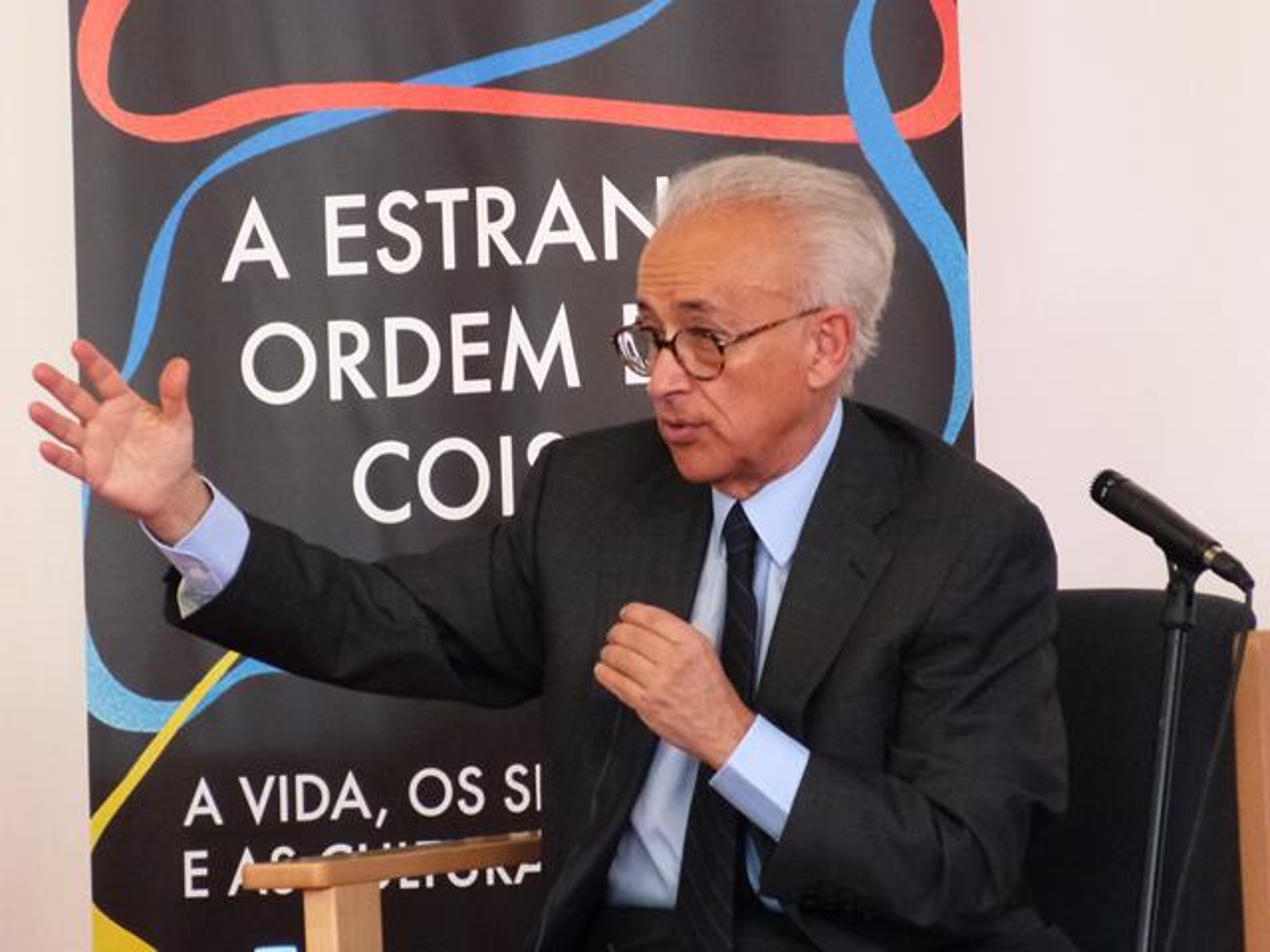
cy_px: 476
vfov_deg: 2.6
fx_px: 20619
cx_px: 635
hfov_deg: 3.5
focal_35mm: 562
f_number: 4.9
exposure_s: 1/30
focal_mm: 101.1
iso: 800
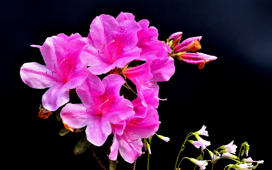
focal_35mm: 138
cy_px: 84
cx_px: 136
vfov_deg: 9.5
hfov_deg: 15.1
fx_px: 1023
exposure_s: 1/80
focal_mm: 90
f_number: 11
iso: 100
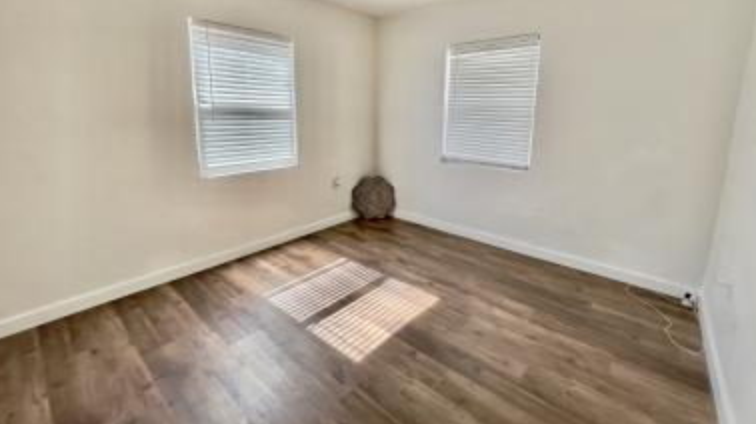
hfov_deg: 103.0
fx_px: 300
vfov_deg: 69.6
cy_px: 166
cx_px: 384
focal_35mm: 15
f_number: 2.4
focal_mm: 1.54
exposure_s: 1/99
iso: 50
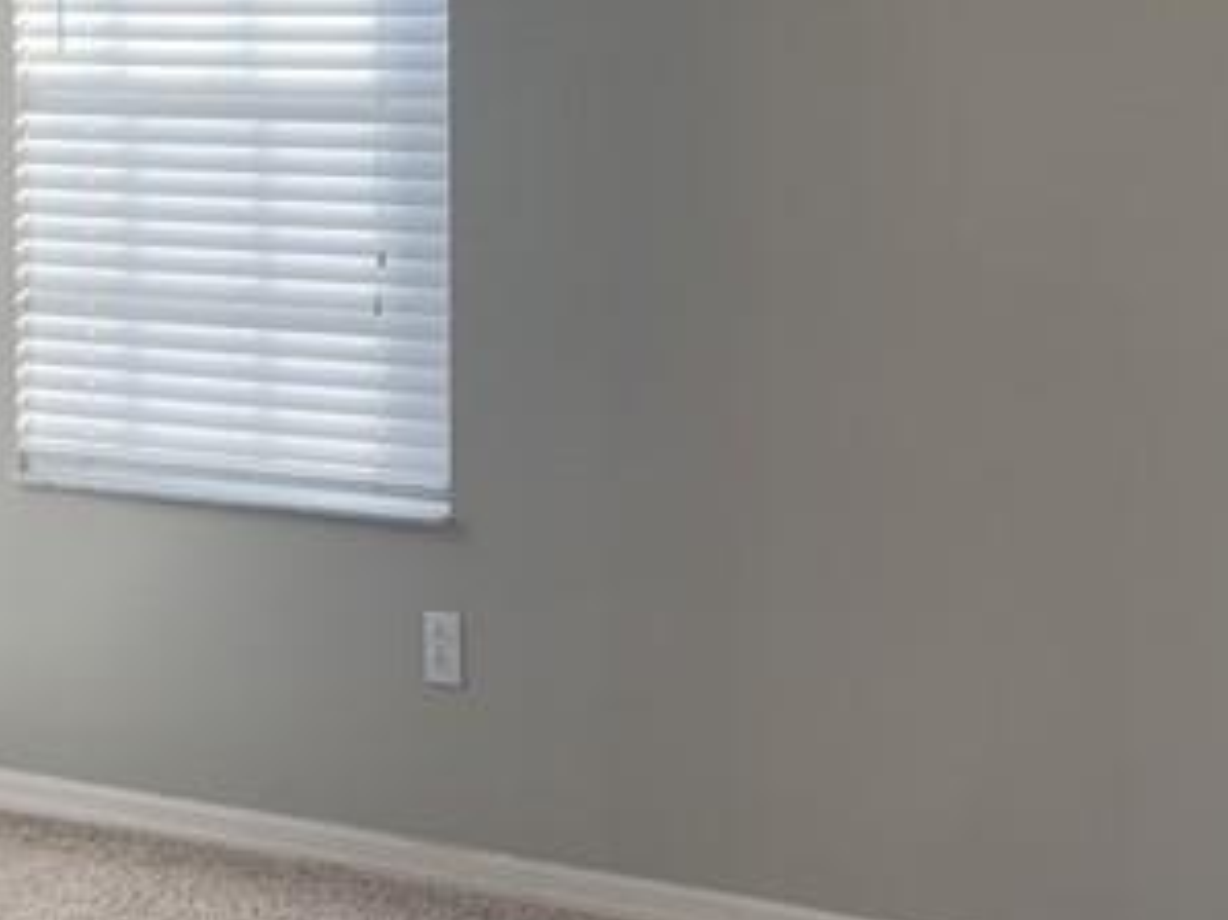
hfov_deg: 22.0
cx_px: 752
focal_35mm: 89
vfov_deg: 16.4
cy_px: 86
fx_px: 3156
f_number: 1.8
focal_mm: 4.25
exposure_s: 1/122
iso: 50
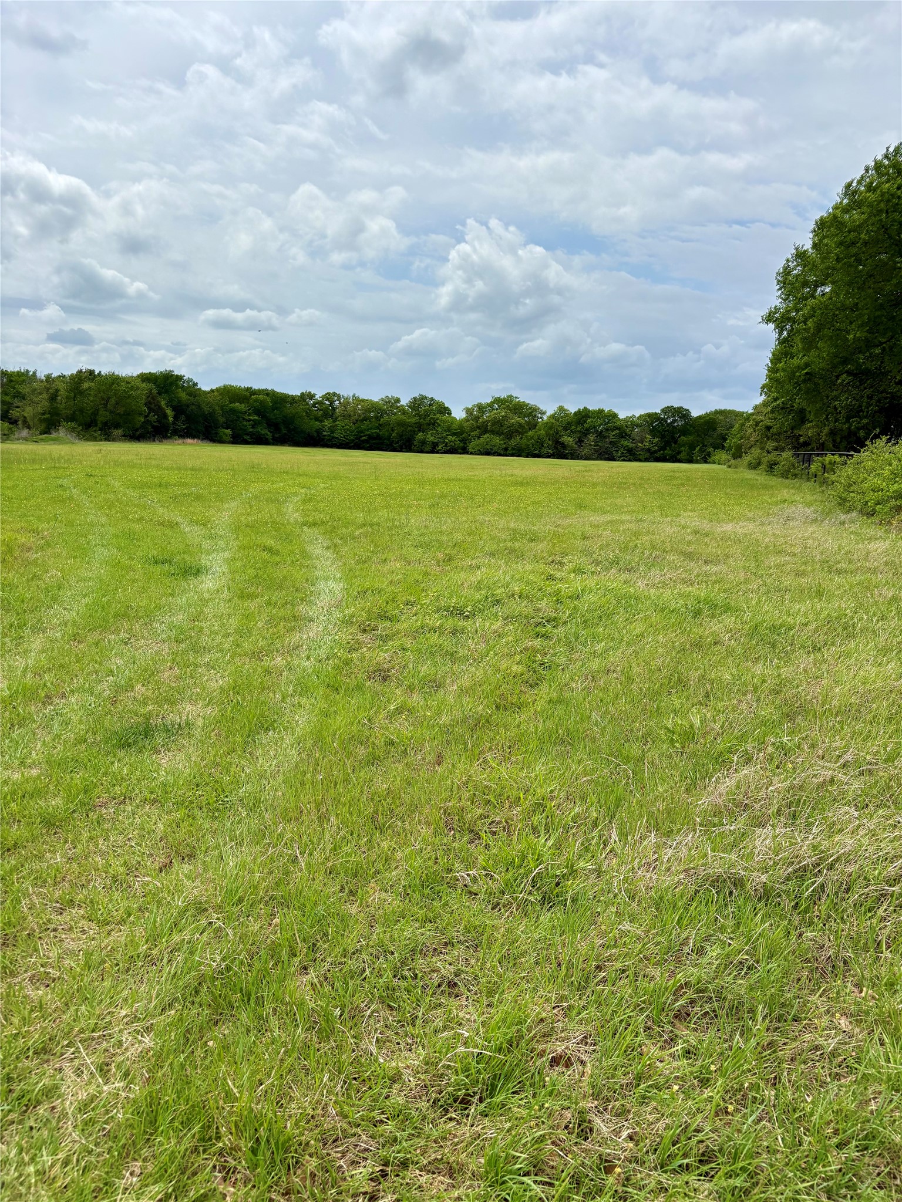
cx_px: 451
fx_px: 903
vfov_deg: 67.3
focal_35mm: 26
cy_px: 601
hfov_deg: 53.1
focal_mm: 5.96
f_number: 1.6
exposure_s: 1/6993
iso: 50
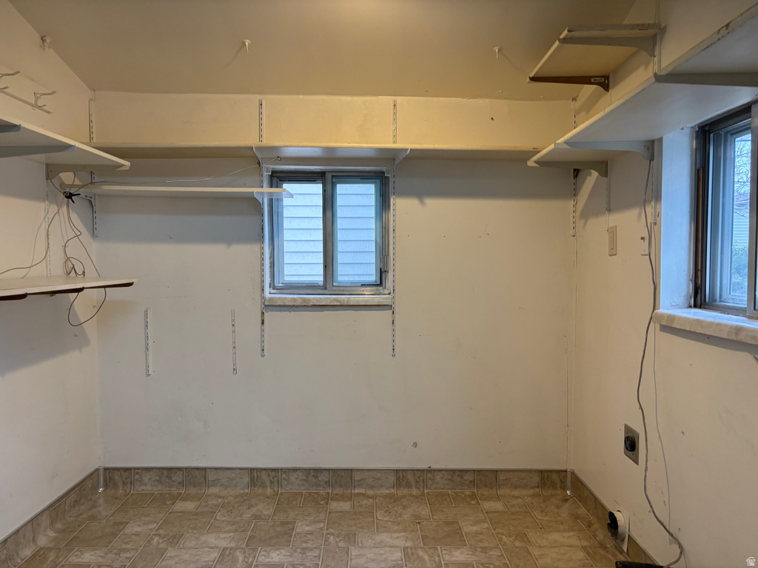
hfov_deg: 67.3
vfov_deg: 53.1
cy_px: 284
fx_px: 569
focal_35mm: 26
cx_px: 379
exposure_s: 1/60
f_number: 1.6
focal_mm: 5.96
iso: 125
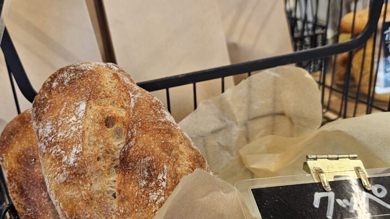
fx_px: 465
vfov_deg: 26.5
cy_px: 115
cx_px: 130
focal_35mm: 45
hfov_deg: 44.8
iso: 50
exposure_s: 1/100
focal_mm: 5.4
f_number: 1.8
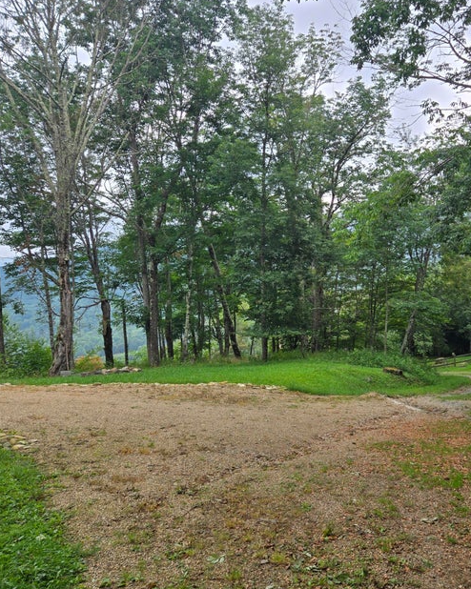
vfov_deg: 57.2
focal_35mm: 31
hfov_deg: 46.2
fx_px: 540
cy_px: 292
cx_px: 321
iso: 25
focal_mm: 5.4
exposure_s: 1/668
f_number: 1.8
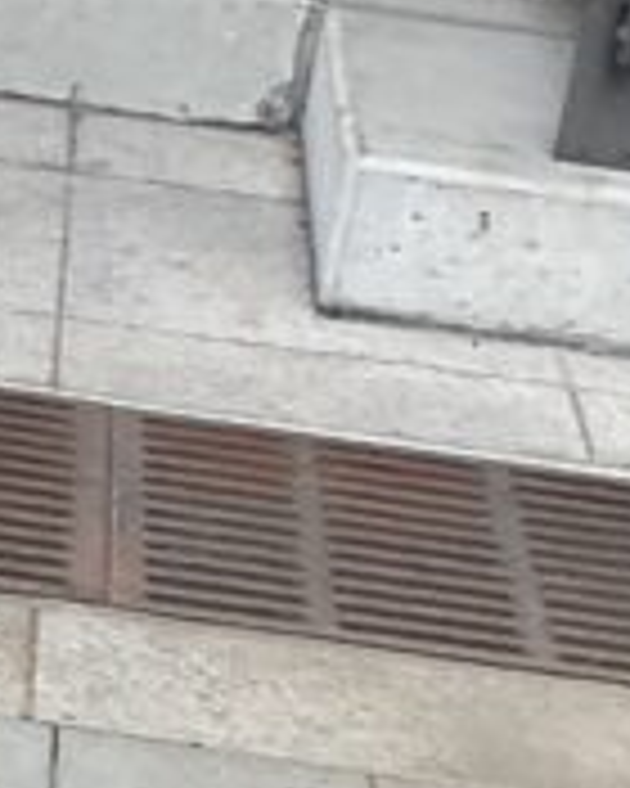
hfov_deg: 9.0
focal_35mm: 166
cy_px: 716
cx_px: -392
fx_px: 3869
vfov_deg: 11.5
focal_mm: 3
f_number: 1.8
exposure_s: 1/192
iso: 16
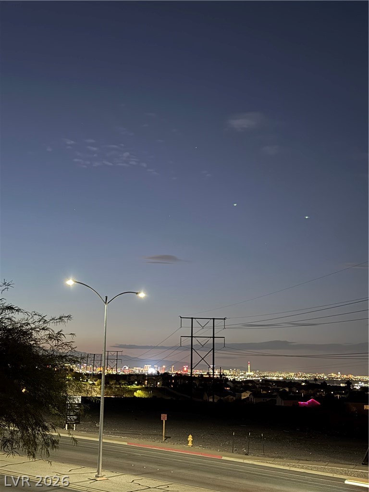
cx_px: 184
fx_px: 682
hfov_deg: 30.3
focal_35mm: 48
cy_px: 246
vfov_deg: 39.7
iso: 640
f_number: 1.78
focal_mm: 6.76
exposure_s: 1/9
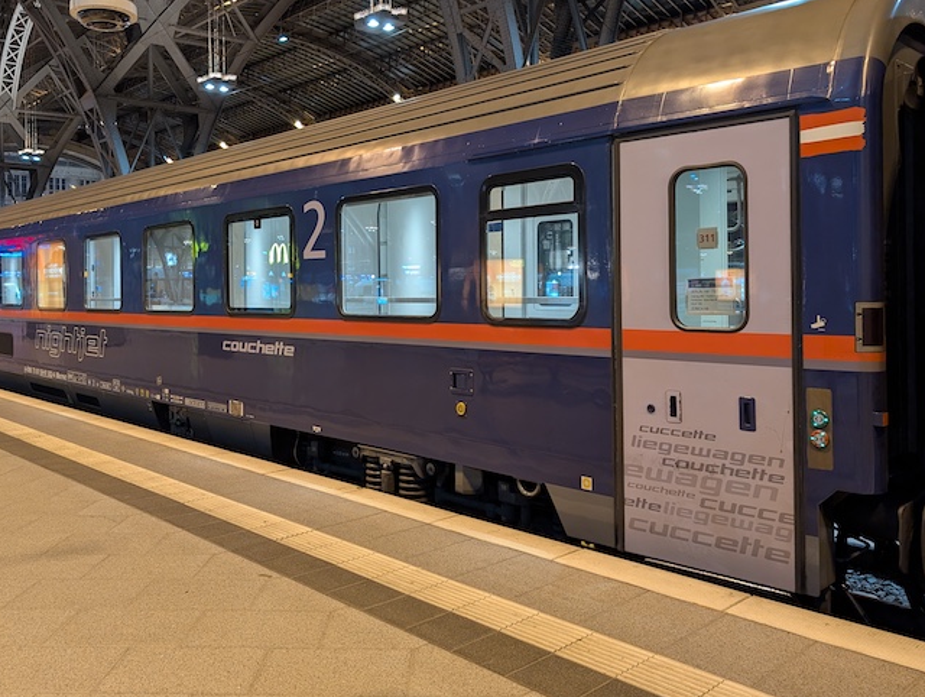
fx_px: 803
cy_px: 288
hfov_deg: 59.7
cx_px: 406
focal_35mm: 30
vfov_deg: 46.7
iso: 198
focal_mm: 6.9
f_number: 1.68
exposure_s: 1/25
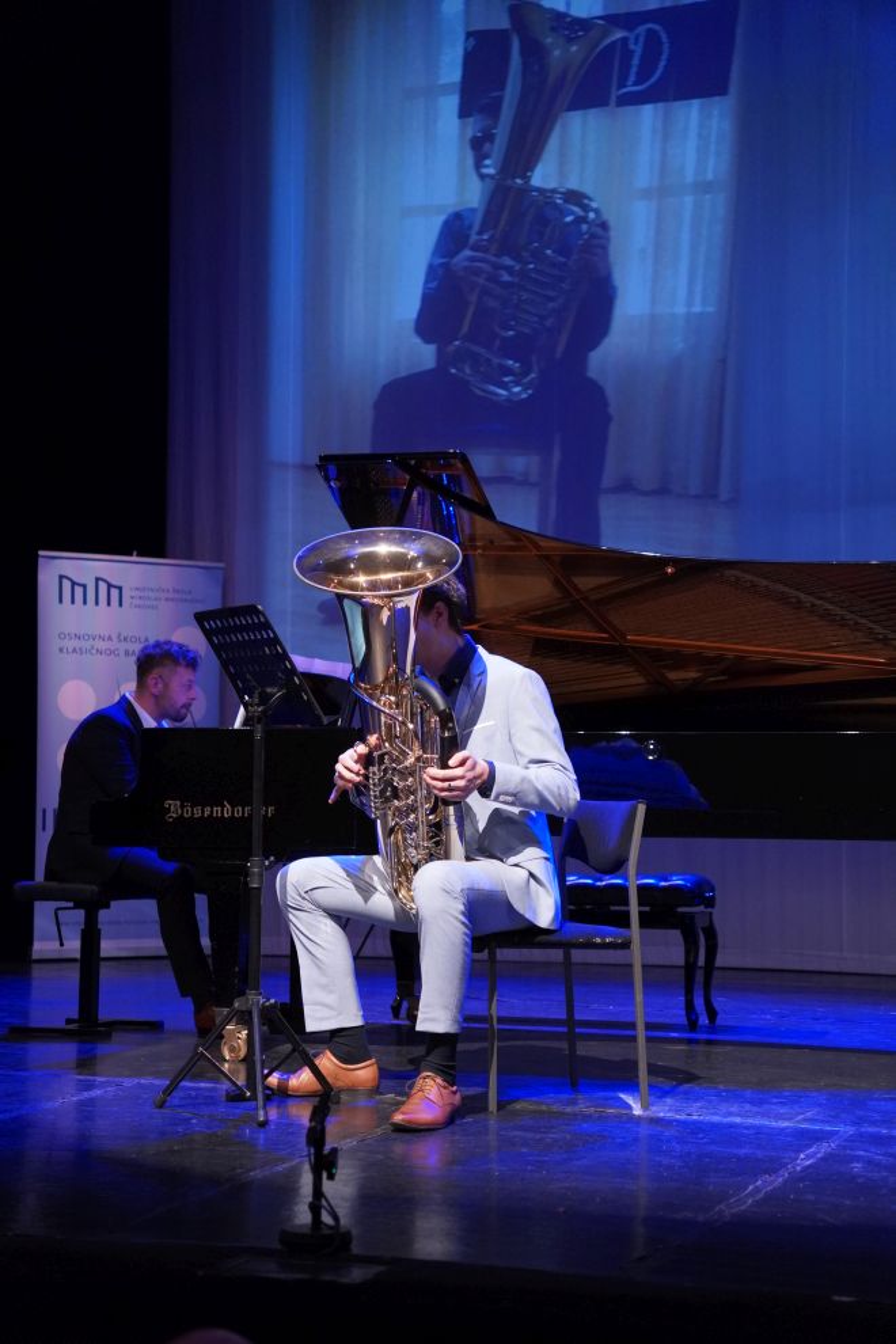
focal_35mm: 63
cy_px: 672
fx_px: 2352
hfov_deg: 21.6
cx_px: 448
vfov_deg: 31.9
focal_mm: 42
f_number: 2.8
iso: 2000
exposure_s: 1/125
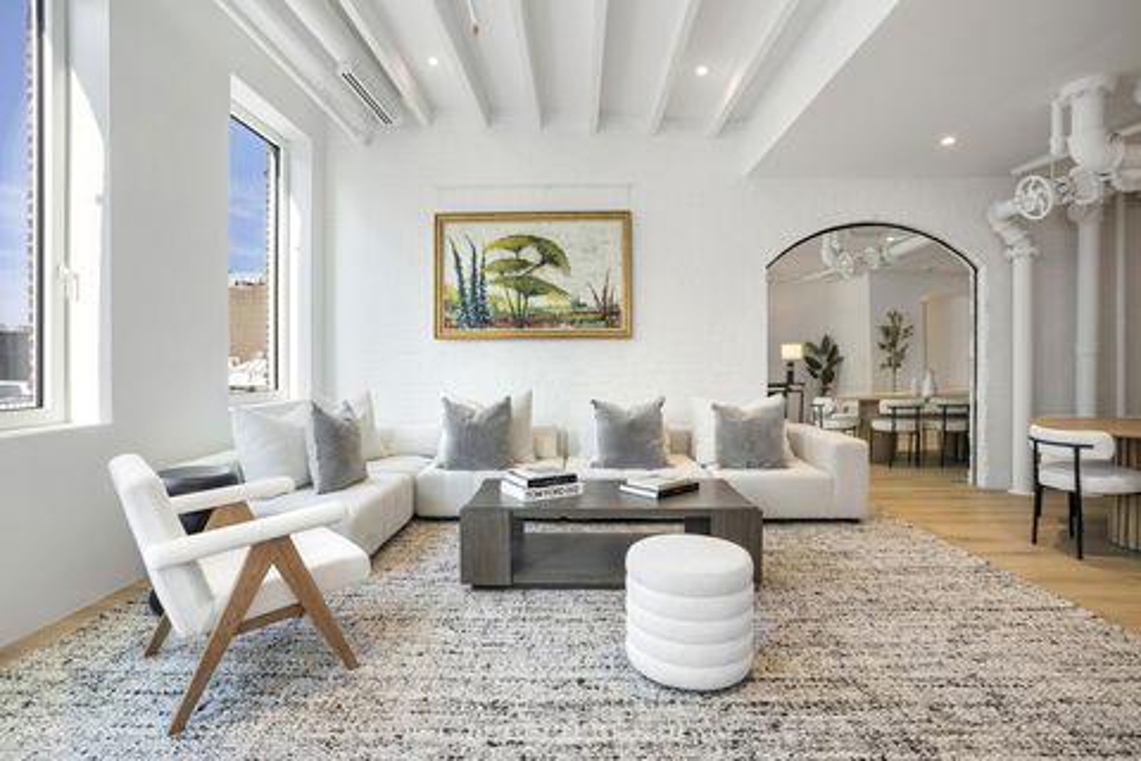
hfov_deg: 93.3
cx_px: 570
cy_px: 380
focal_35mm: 17
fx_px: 539
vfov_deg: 70.4
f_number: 8
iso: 100
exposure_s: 1/3
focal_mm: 17
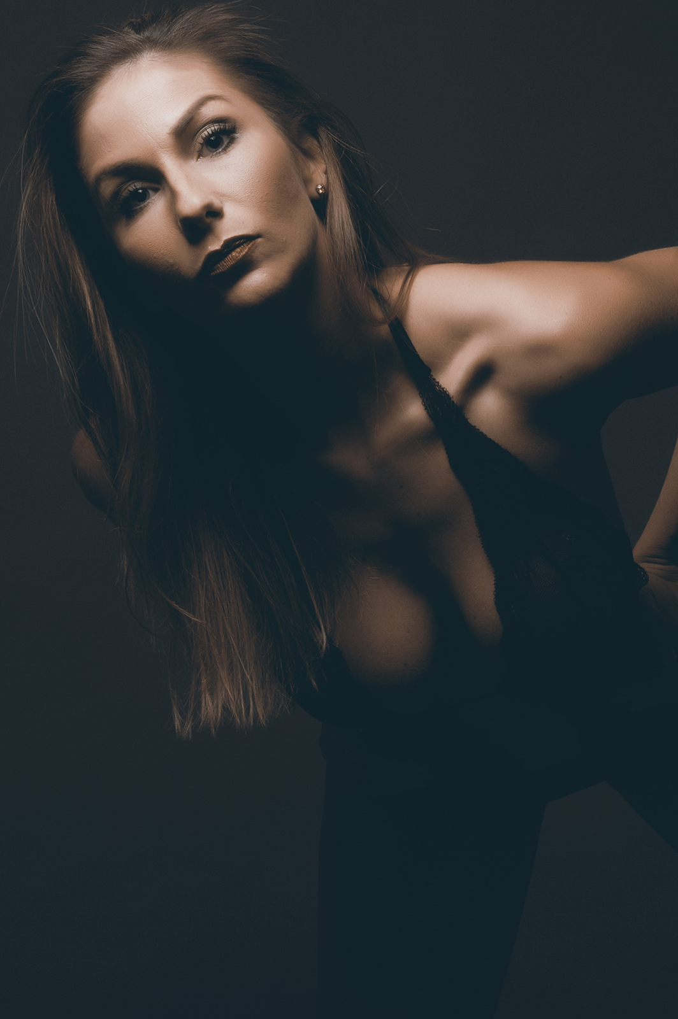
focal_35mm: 78
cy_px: 510
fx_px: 2207
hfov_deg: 17.5
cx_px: 339
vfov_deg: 26.0
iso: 200
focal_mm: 52
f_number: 20
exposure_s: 1/250
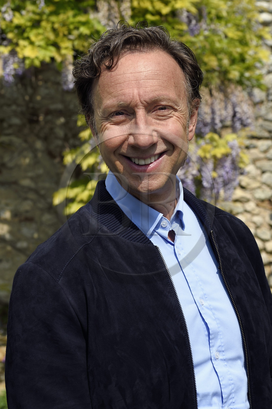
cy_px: 204
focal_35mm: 70
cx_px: 136
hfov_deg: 19.5
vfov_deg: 28.8
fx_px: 793
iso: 200
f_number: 8
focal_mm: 70
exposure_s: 1/500
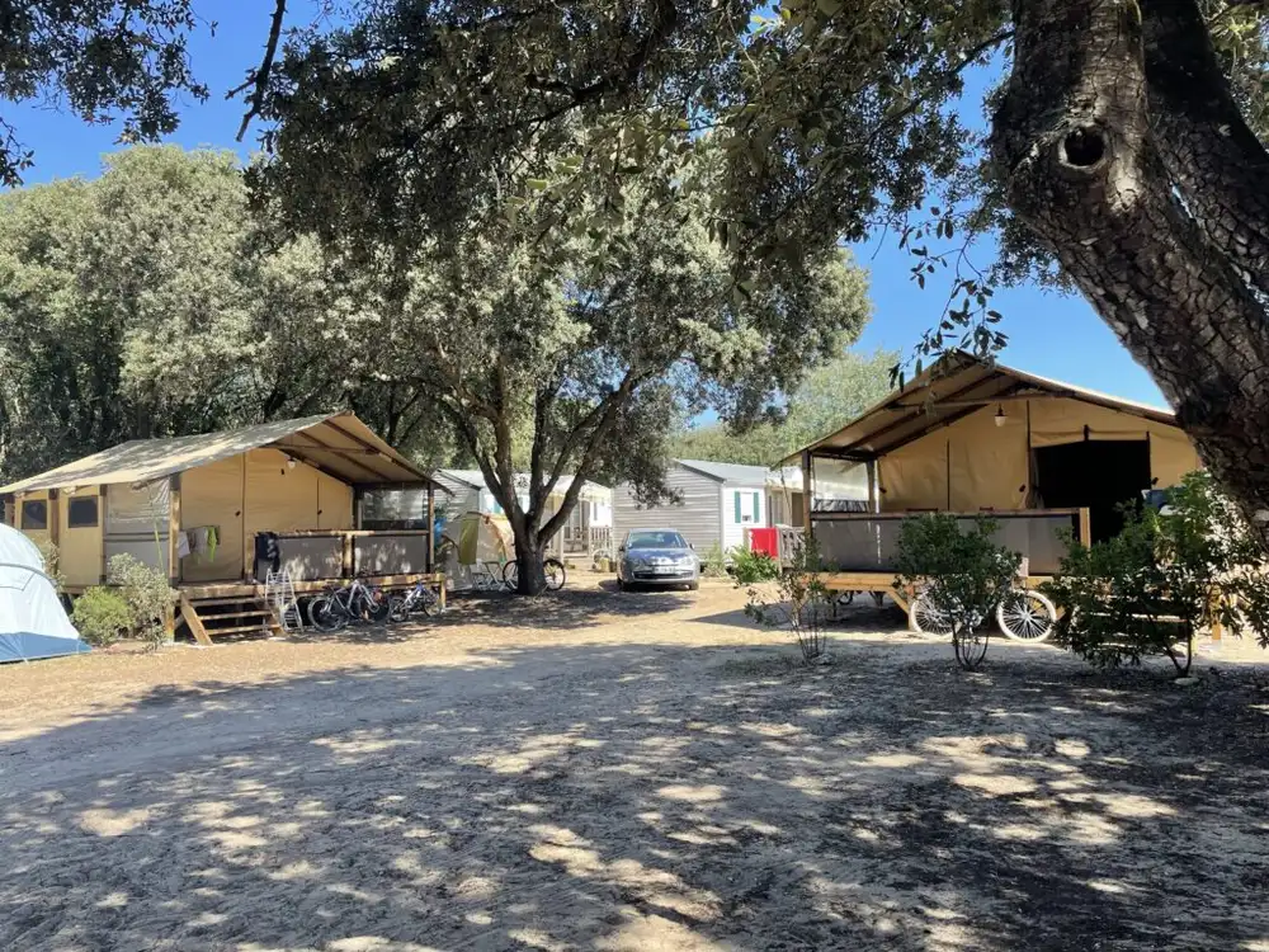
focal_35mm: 26
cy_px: 476
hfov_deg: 67.3
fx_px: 953
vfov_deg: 53.1
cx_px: 634
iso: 32
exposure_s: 1/749
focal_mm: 4.2
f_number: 1.6
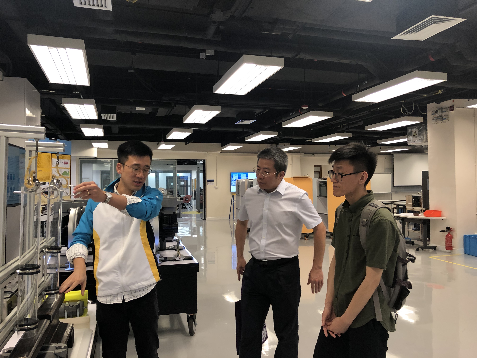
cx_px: 238
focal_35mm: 28
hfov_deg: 63.4
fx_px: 386
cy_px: 179
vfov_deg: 49.7
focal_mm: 4
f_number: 1.8
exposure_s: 1/100
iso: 160
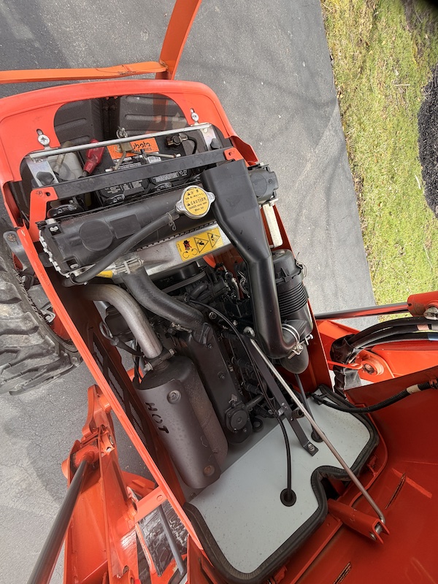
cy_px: 292
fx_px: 236
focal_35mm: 14
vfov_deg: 102.1
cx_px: 219
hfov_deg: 85.7
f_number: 2.2
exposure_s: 1/206
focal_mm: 2.22
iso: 40
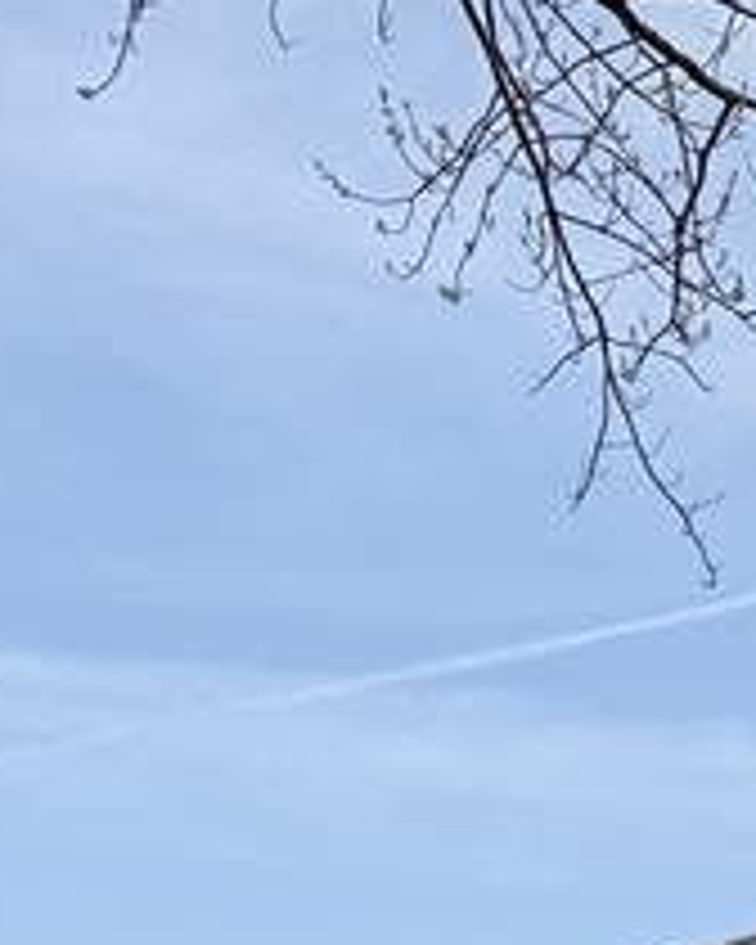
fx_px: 4503
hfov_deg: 9.2
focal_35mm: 161
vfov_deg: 11.4
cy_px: 1454
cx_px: 1372
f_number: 1.78
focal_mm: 6.76
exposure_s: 1/5319
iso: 80
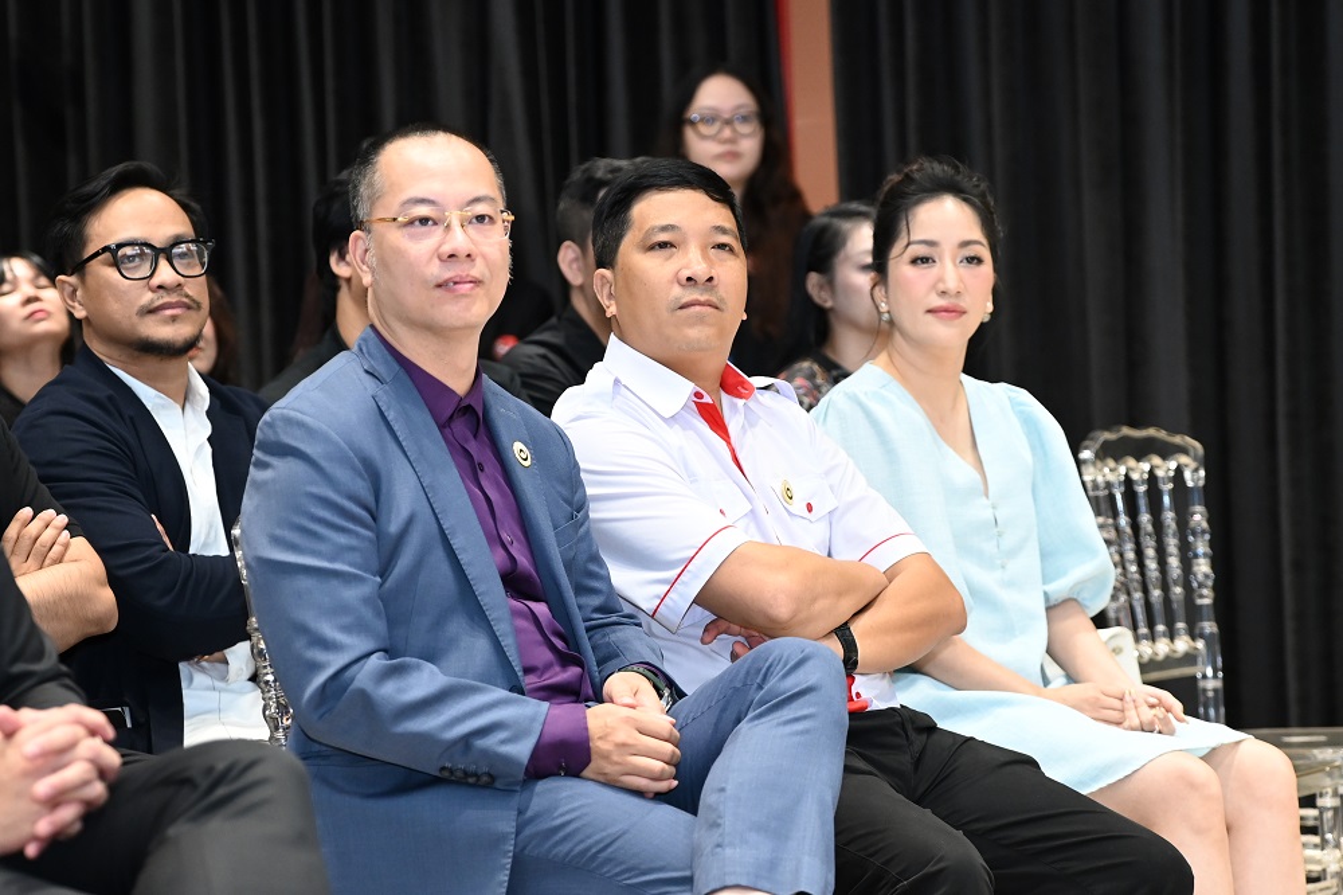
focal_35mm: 118
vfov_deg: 11.6
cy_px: 448
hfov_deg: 17.4
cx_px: 672
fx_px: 4400
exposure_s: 1/200
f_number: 3.2
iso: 2000
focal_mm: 79
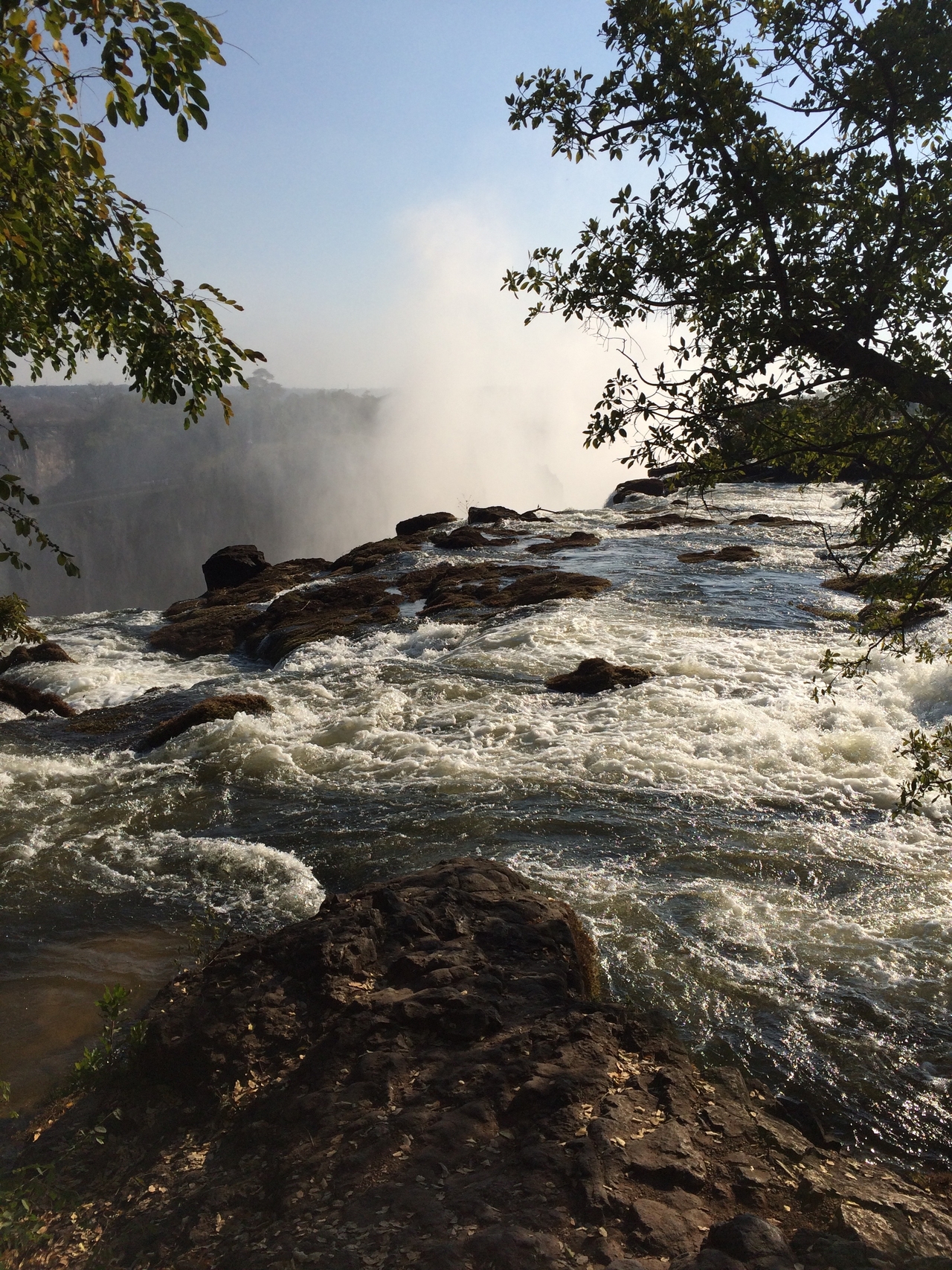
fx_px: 1064
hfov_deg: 48.2
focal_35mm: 29
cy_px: 635
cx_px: 476
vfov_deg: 61.7
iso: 32
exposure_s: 1/5128
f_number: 2.2
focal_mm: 4.15
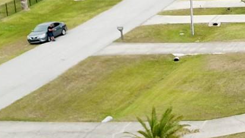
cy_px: 23
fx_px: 715
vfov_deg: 11.0
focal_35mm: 110
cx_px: 468
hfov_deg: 15.9
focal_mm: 4.73
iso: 100
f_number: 2.2
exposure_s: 1/694
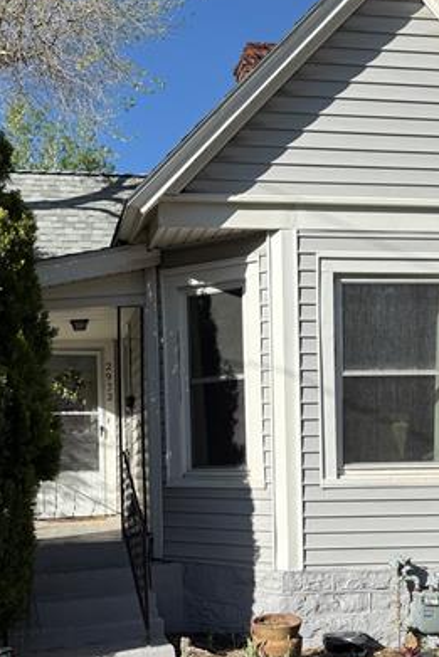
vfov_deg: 39.3
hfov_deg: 27.5
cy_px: 486
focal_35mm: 49
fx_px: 895
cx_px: 212
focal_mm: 6.76
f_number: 1.78
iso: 80
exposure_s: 1/5319
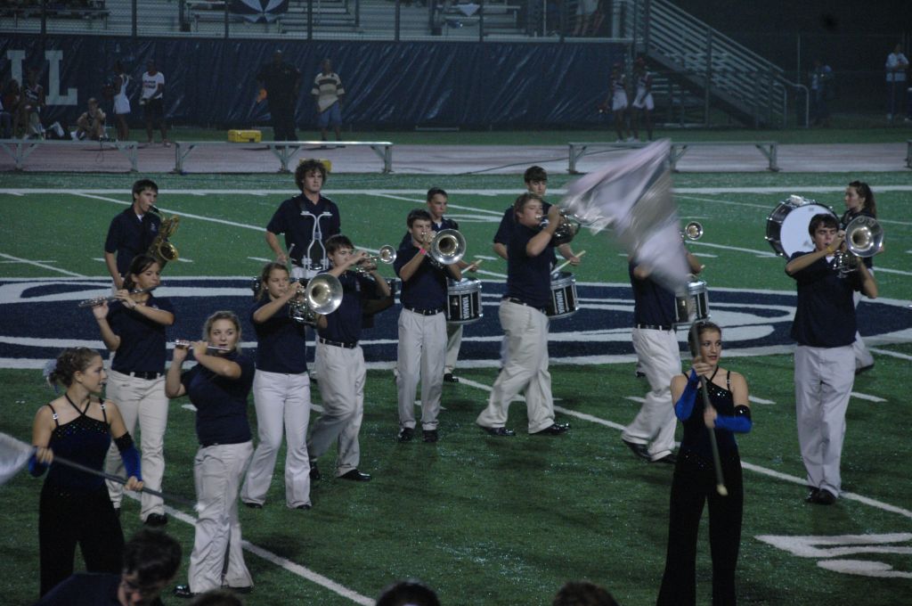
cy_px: 303
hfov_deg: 11.4
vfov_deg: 7.6
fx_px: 4554
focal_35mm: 180
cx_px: 456
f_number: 5.6
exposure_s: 1/60
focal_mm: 120
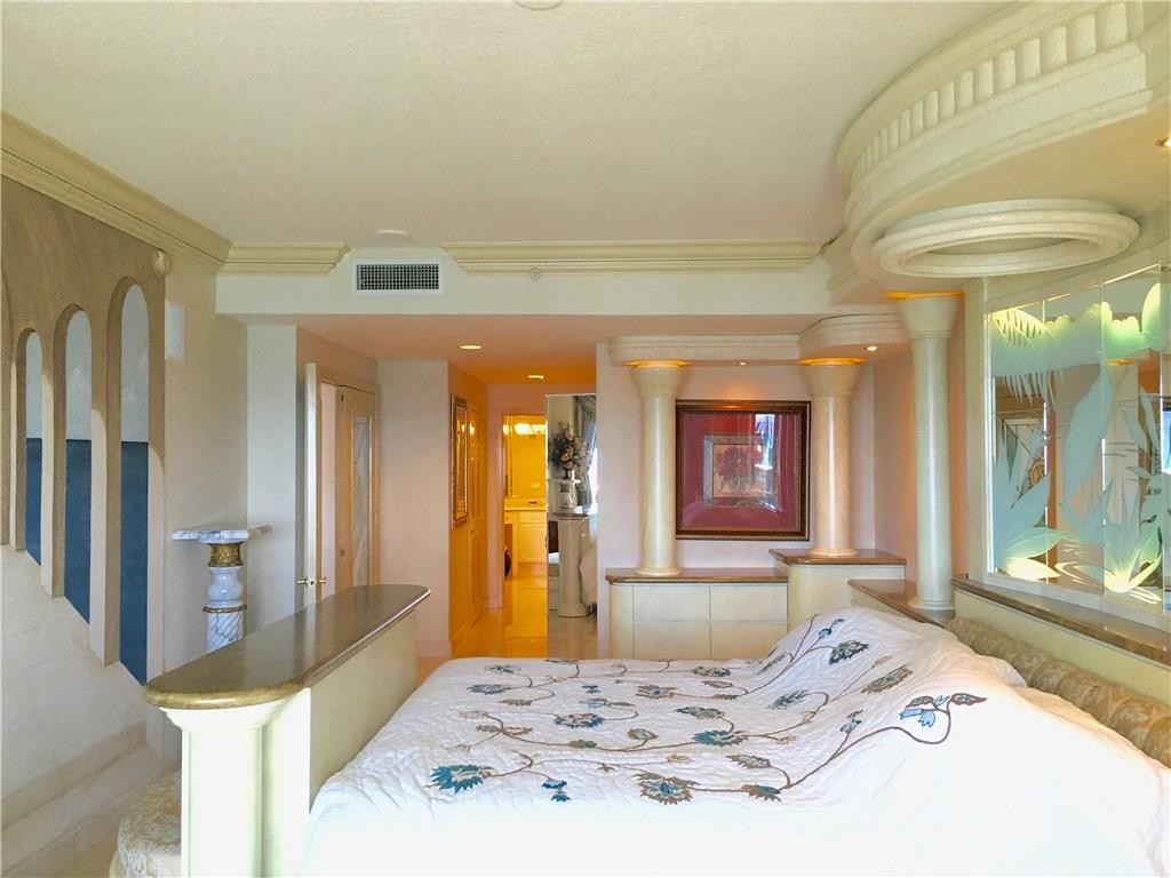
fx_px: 981
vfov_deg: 48.2
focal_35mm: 29
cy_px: 439
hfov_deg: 61.7
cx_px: 586
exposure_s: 1/30
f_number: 2.2
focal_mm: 4.15
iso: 40
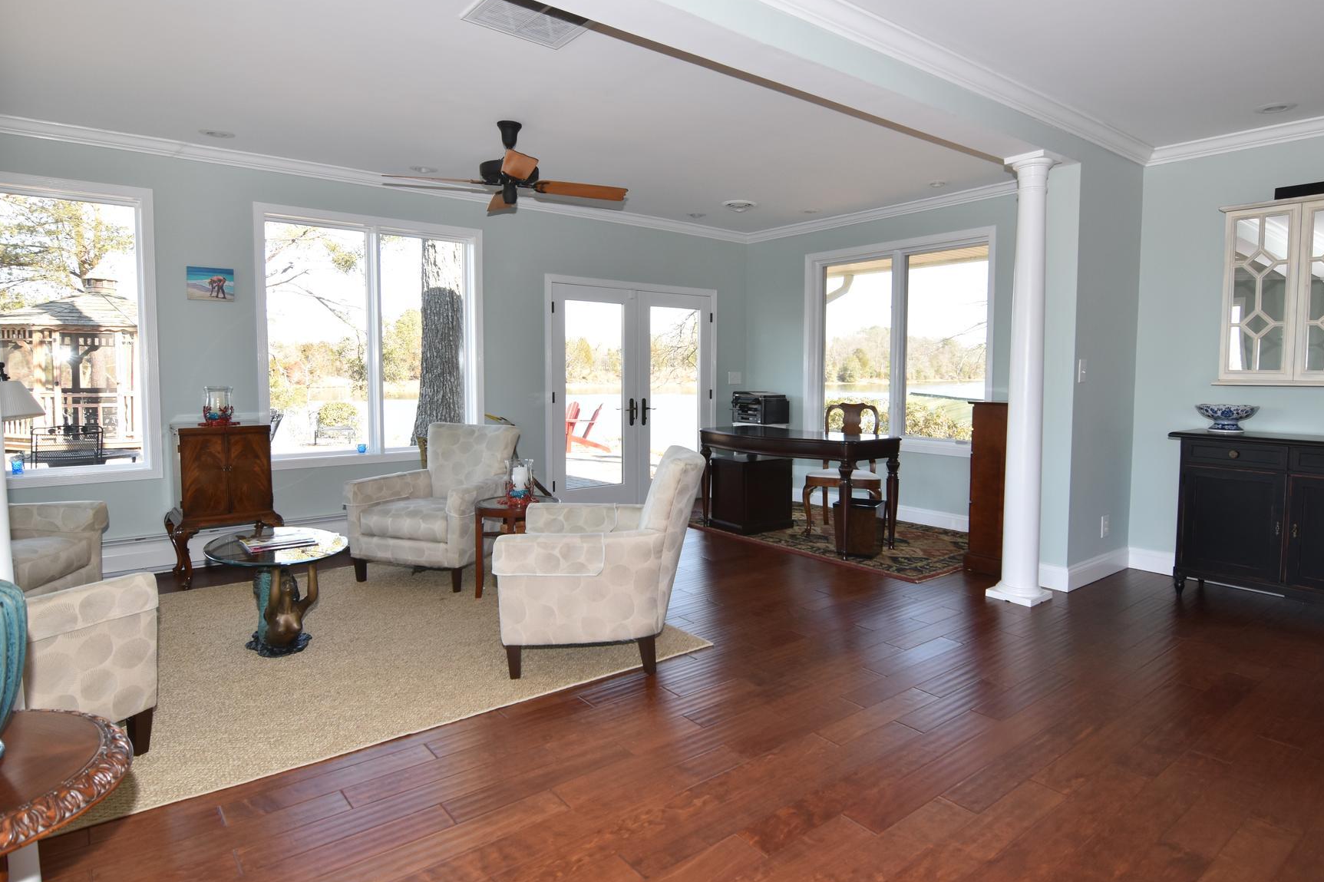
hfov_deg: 85.2
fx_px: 720
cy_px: 418
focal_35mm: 20
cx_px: 675
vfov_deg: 62.9
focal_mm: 11
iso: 400
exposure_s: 1/125
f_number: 5.6
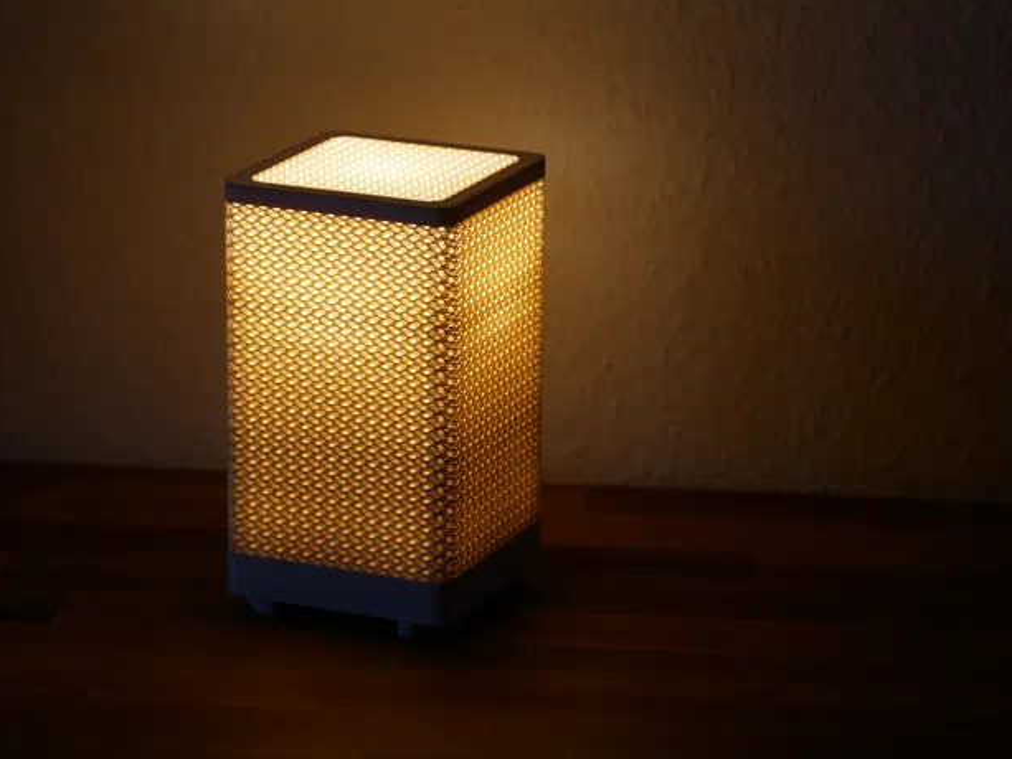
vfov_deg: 9.1
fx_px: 4766
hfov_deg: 12.1
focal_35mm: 163
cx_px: 365
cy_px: 380
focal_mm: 60
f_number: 2.8
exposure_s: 1/50
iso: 200
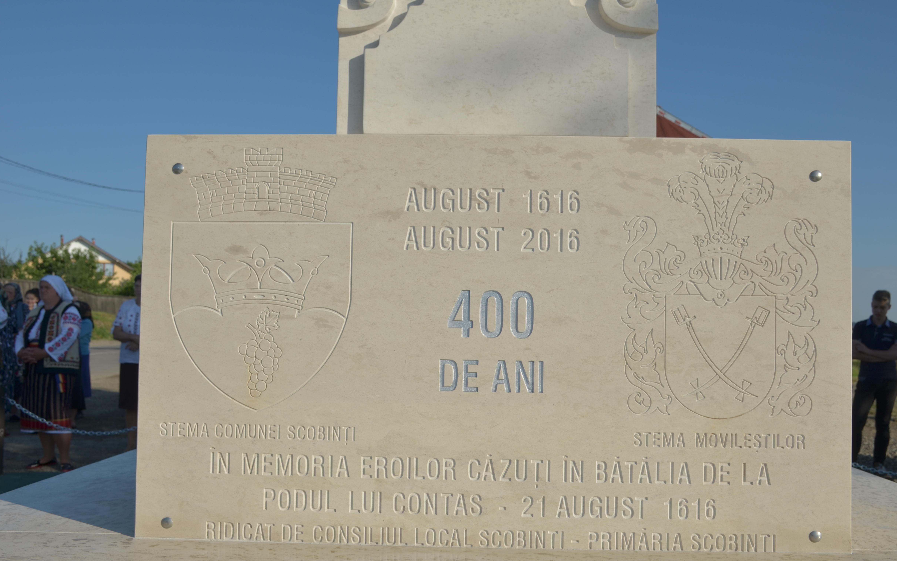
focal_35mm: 34
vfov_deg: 37.3
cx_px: 449
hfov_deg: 56.7
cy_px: 297
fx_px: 831
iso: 100
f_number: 8
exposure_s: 1/400
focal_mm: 22
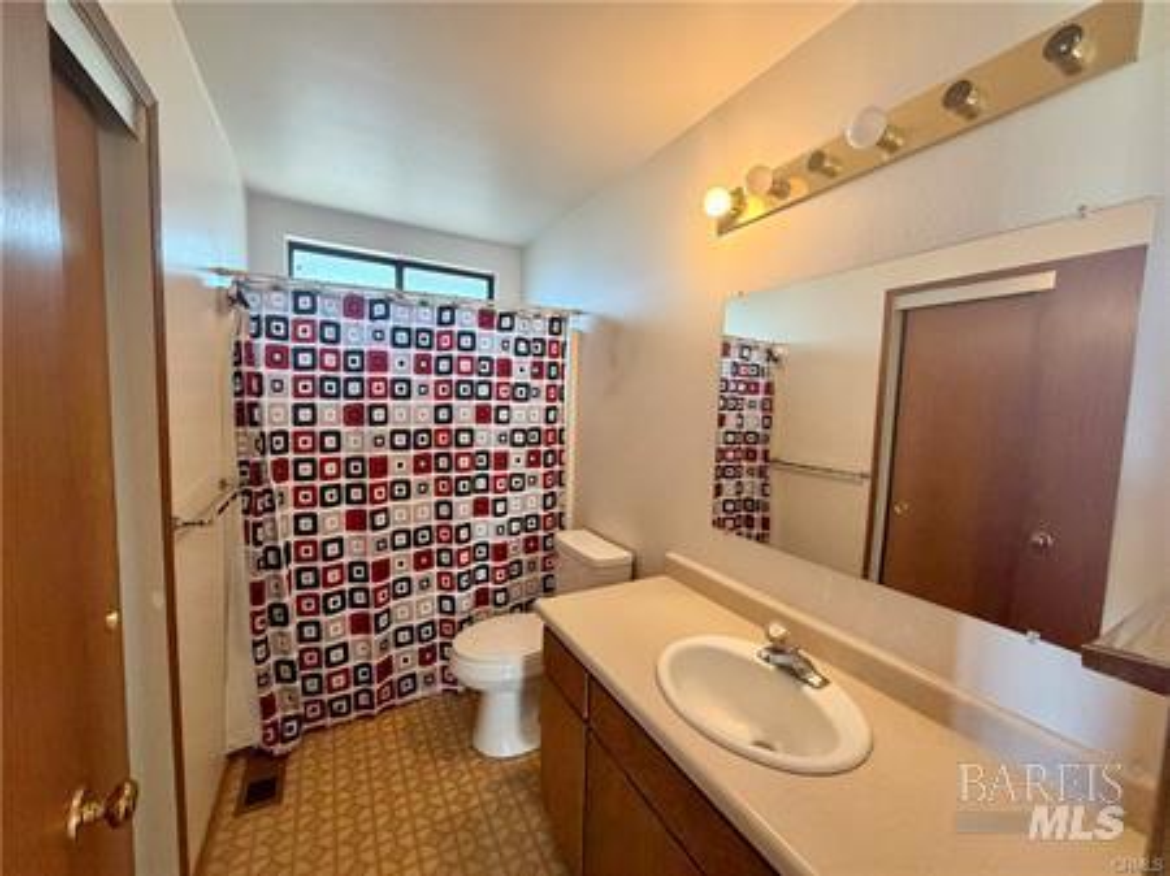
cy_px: 438
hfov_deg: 102.1
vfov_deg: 85.6
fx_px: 473
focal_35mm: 14
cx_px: 585
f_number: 2.2
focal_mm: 2.22
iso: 400
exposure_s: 1/60
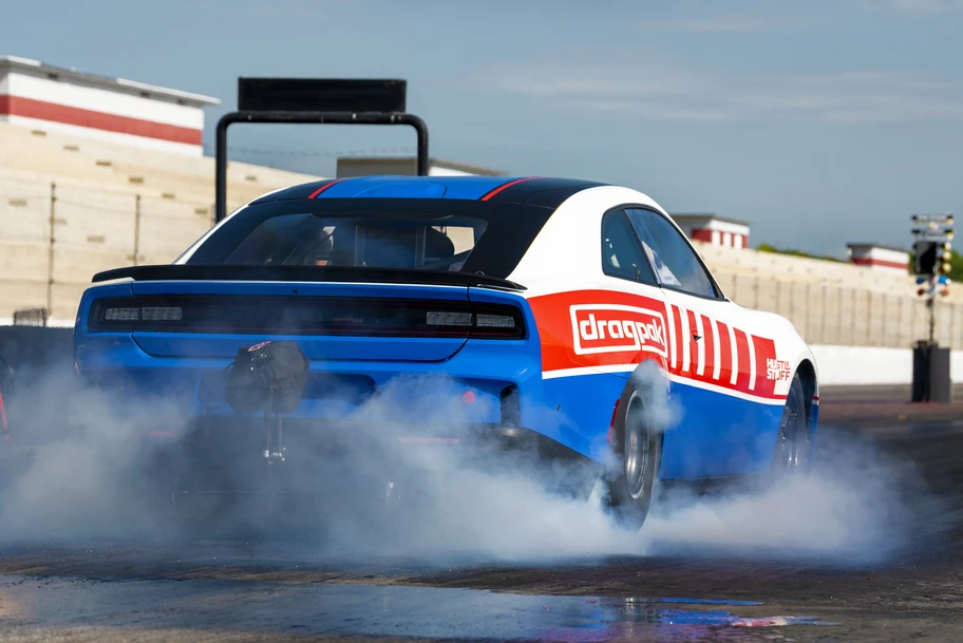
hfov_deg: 15.2
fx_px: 3613
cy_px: 322
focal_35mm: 135
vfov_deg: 10.2
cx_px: 482
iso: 250
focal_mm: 135
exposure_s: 1/500
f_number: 6.3
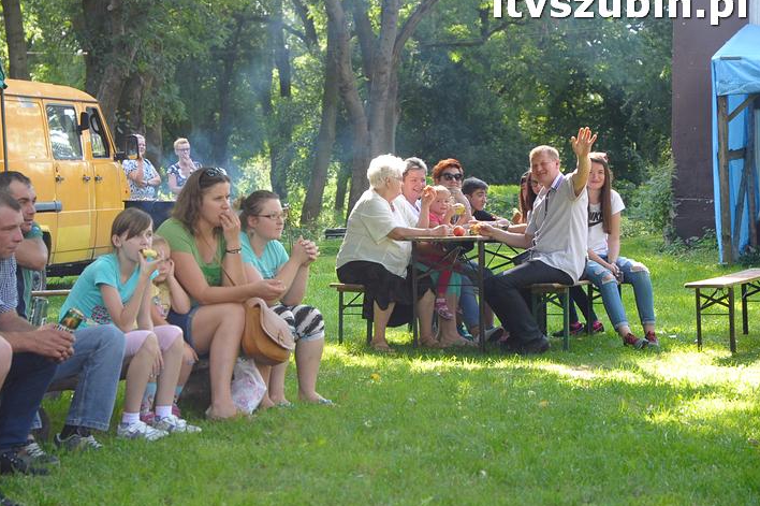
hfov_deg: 16.3
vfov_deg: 10.9
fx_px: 2658
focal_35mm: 126
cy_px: 256
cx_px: 328
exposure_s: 1/400
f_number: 5
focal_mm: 70
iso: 640
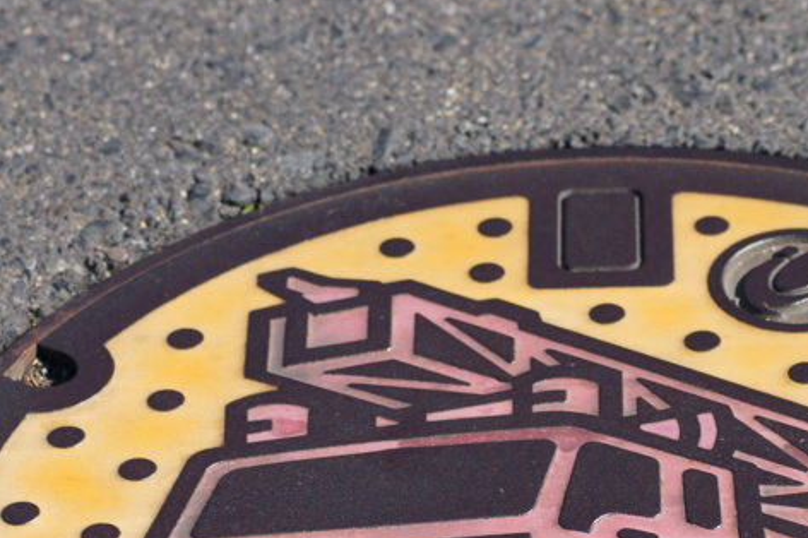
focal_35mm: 228
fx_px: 5114
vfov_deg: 6.0
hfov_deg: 9.0
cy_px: 537
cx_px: 656
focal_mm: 70
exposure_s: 1/1000
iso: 100
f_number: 3.5
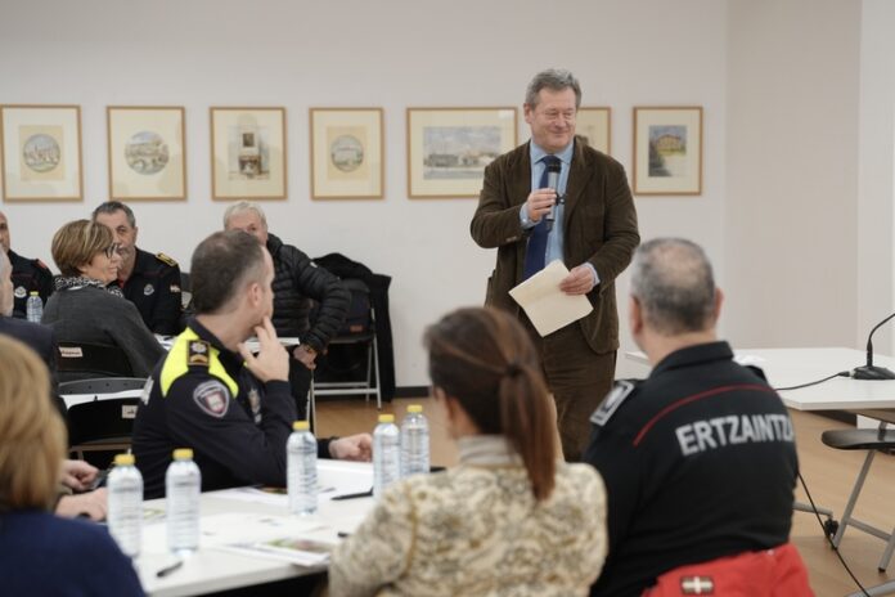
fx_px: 2190
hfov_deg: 23.1
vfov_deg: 15.5
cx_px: 448
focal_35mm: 88
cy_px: 298
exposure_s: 1/160
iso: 1600
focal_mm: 88.1
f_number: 4
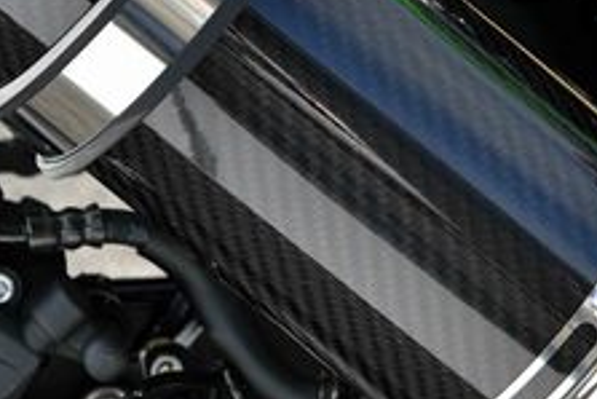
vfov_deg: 5.9
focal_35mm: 233
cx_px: 120
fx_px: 3866
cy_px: -119
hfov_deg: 8.8
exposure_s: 1/2000
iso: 2500
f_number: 9
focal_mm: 65
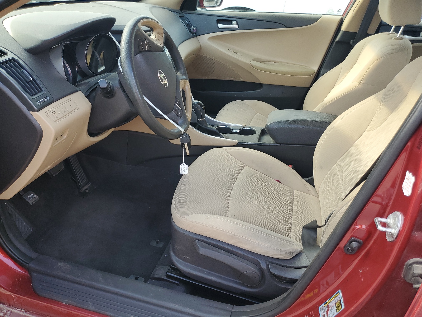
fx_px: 317
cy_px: 158
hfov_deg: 67.3
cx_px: 211
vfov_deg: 53.1
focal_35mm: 26
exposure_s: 1/143
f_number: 1.5
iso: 50
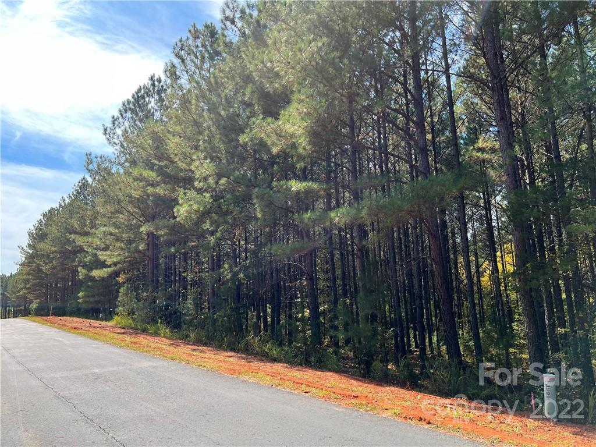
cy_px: 224
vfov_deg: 53.1
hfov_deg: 67.3
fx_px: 448
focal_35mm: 26
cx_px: 298
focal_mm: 5.7
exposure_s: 1/1468
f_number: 1.5
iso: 50
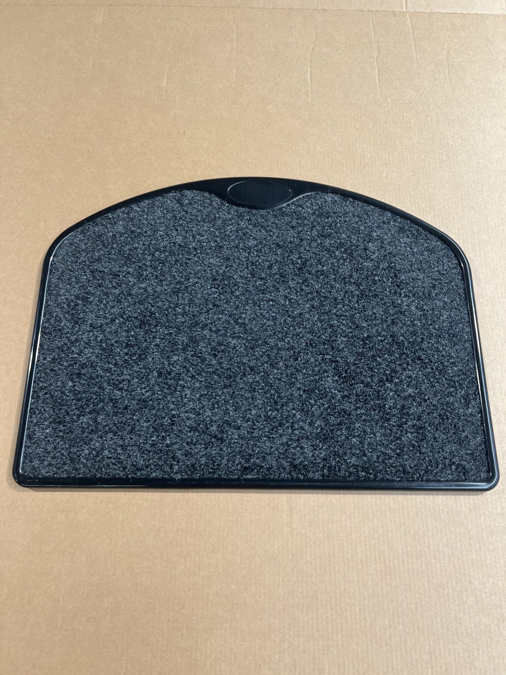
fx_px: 507
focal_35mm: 26
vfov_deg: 67.3
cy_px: 338
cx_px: 253
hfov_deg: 53.1
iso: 100
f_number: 1.5
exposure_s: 1/121
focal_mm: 5.7
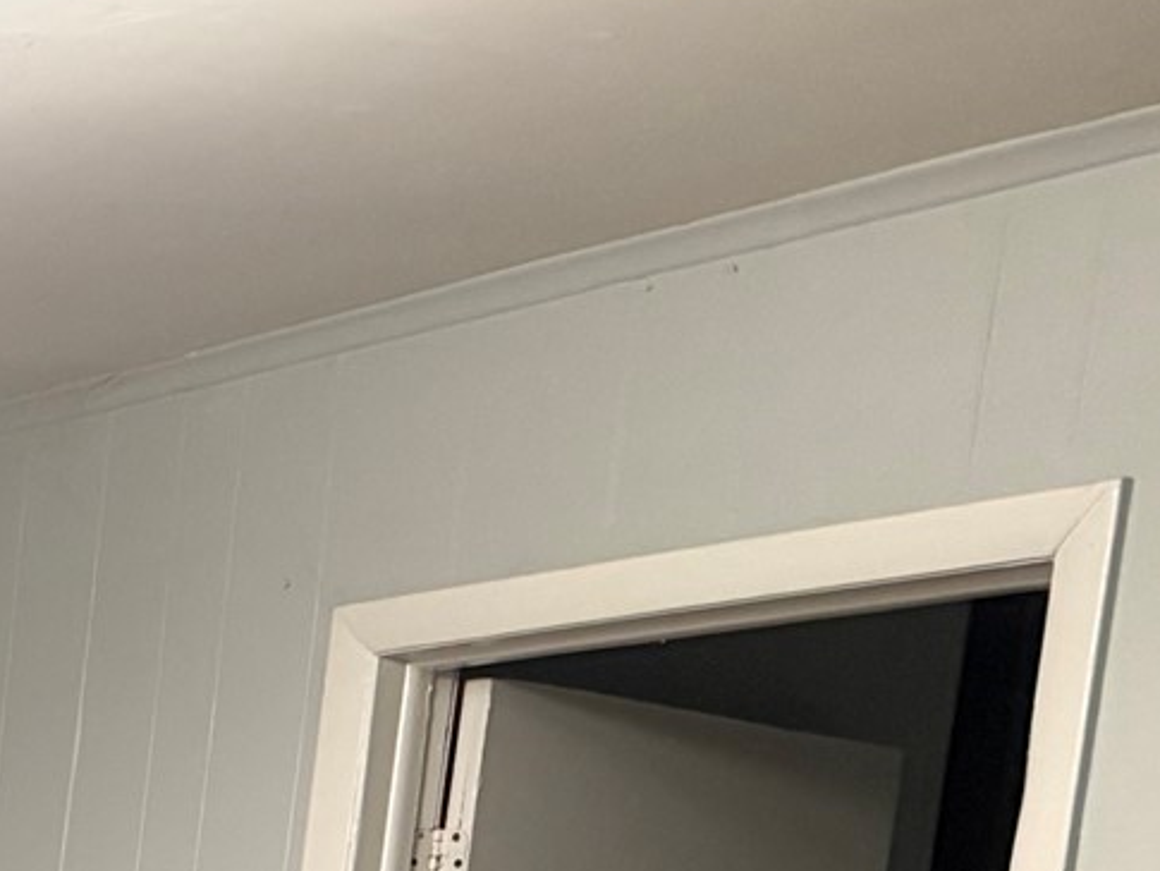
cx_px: -1060
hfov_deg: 16.5
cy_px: 1615
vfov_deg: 13.7
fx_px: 3184
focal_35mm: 95
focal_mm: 6.76
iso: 800
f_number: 1.78
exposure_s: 1/60
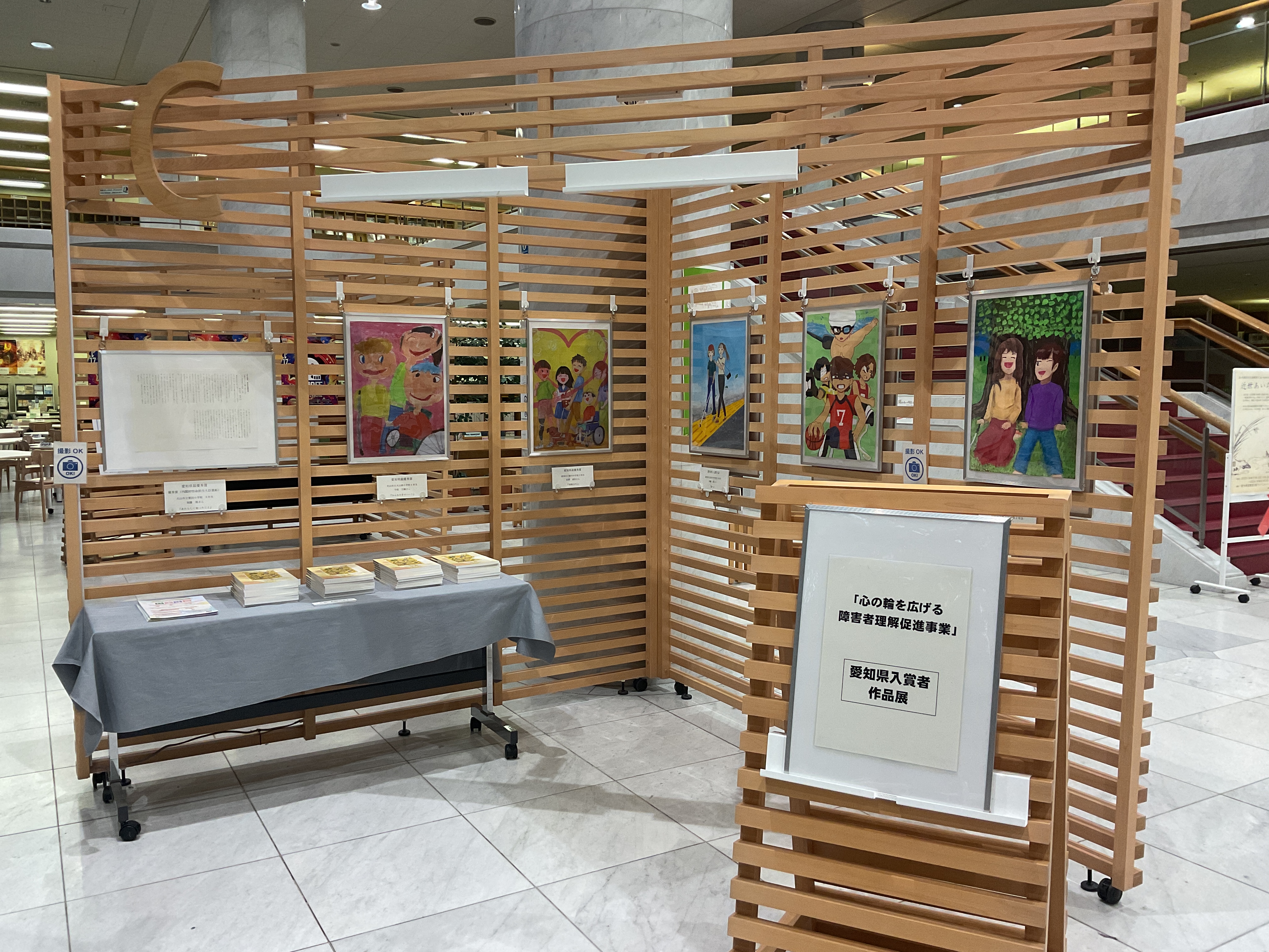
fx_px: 1063
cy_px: 476
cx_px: 634
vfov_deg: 48.2
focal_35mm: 29
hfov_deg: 61.7
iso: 100
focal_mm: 3
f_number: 1.8
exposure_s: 1/60
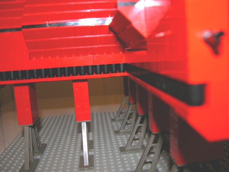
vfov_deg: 41.8
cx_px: 114
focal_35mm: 34
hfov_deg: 54.0
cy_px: 86
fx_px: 225
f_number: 2.8
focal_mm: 8.9
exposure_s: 1/60
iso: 100
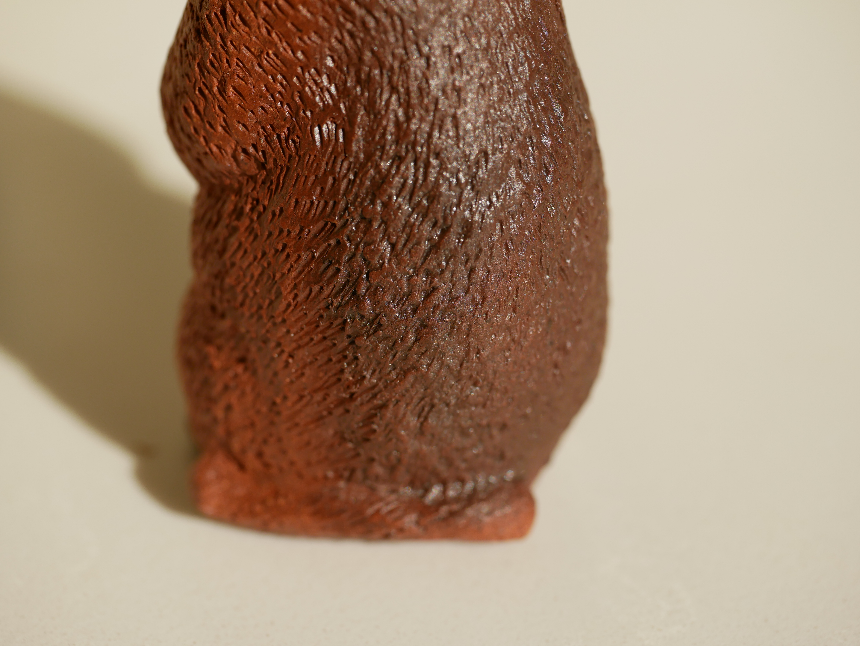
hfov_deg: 21.8
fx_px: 2237
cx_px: 430
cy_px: 323
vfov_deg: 16.4
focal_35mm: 90
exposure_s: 1/500
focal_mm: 45
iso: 200
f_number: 5
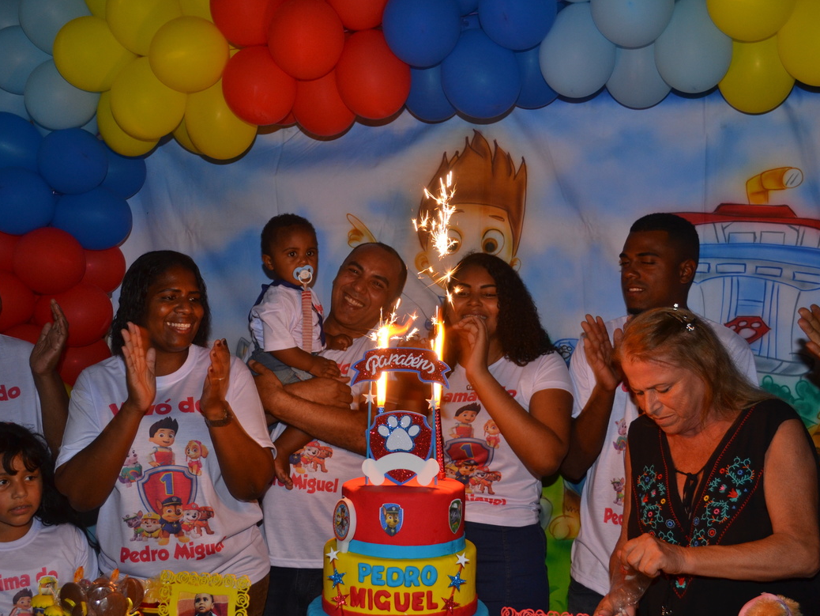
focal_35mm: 40
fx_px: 948
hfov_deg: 46.8
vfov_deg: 36.0
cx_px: 390
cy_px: 312
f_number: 4
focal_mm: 24
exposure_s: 1/60
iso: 400
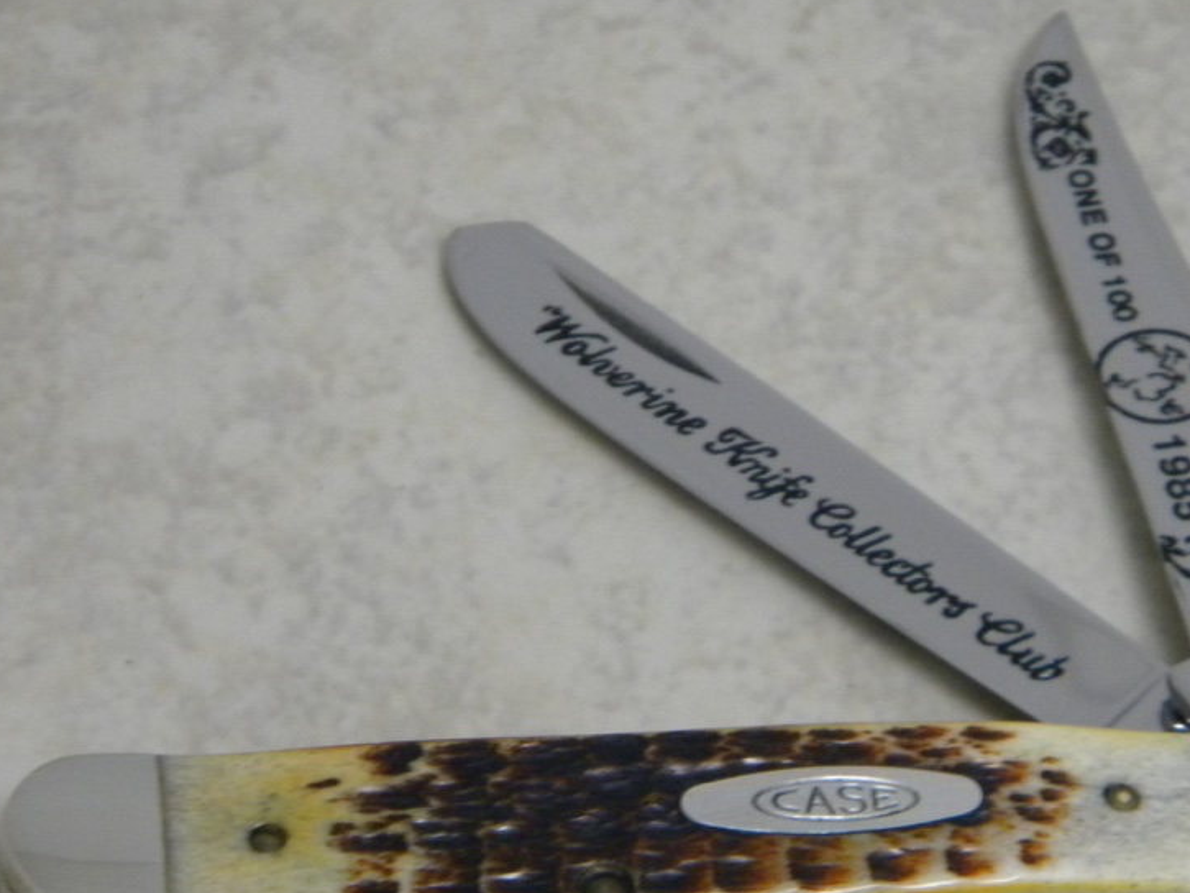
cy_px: 543
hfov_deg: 9.7
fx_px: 7014
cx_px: 698
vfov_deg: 7.3
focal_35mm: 204
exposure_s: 1/21.6
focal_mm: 26.8
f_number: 5
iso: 400
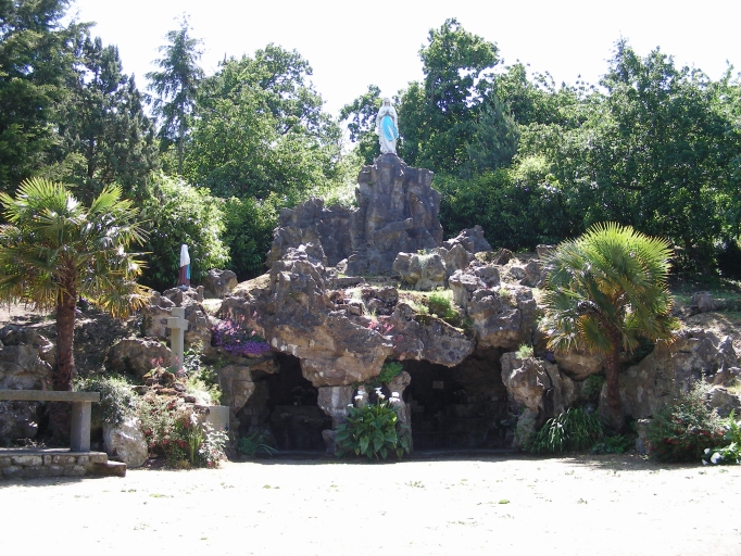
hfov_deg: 49.0
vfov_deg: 37.7
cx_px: 370
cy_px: 278
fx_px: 814
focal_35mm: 38
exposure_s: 1/123
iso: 50
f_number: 3.5
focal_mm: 6.3
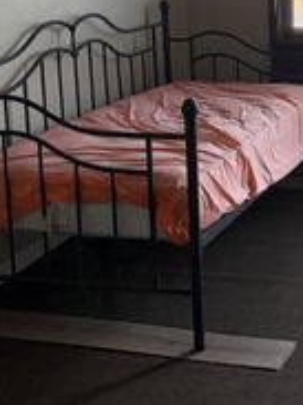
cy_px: 50
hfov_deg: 19.4
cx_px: 369
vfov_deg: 26.6
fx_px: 830
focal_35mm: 71
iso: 125
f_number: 1.6
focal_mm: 5.96
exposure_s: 1/69
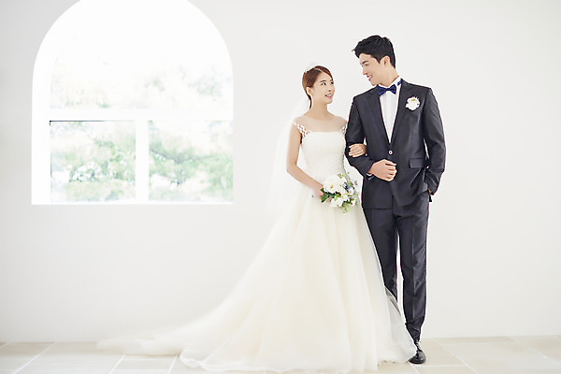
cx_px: 280
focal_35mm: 50
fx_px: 779
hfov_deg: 39.6
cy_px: 187
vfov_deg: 27.0
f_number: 2
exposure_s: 1/125
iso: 200
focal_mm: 50
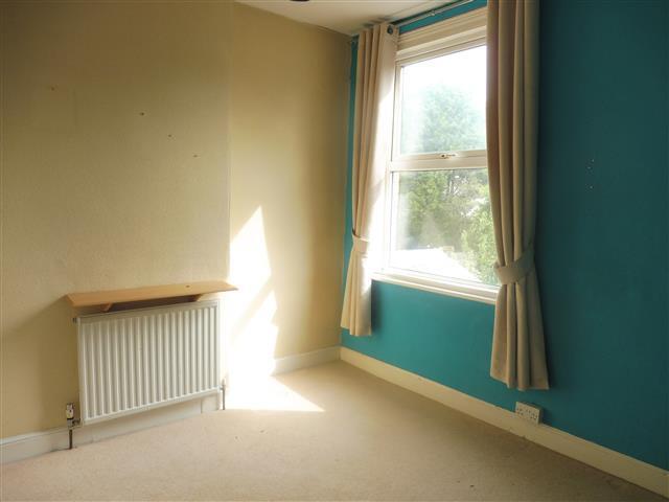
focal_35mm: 24
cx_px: 334
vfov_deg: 56.8
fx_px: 464
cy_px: 251
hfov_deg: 71.6
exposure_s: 1/100
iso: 100
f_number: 3.3
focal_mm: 4.3
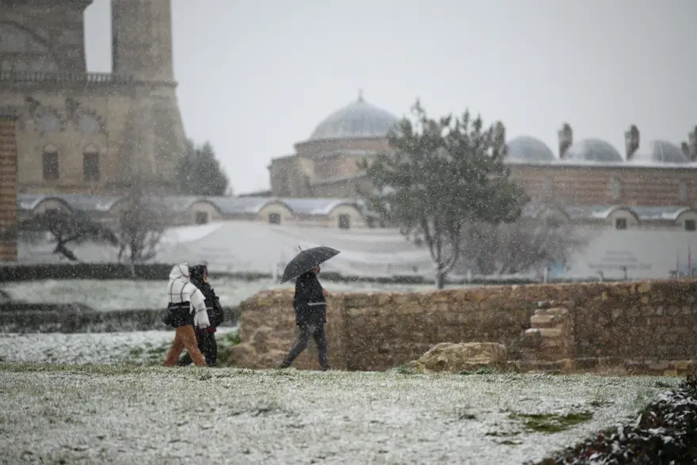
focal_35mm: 200
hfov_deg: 10.3
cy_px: 232
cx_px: 348
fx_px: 3873
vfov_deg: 6.9
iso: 280
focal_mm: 200
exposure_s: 1/320
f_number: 2.8
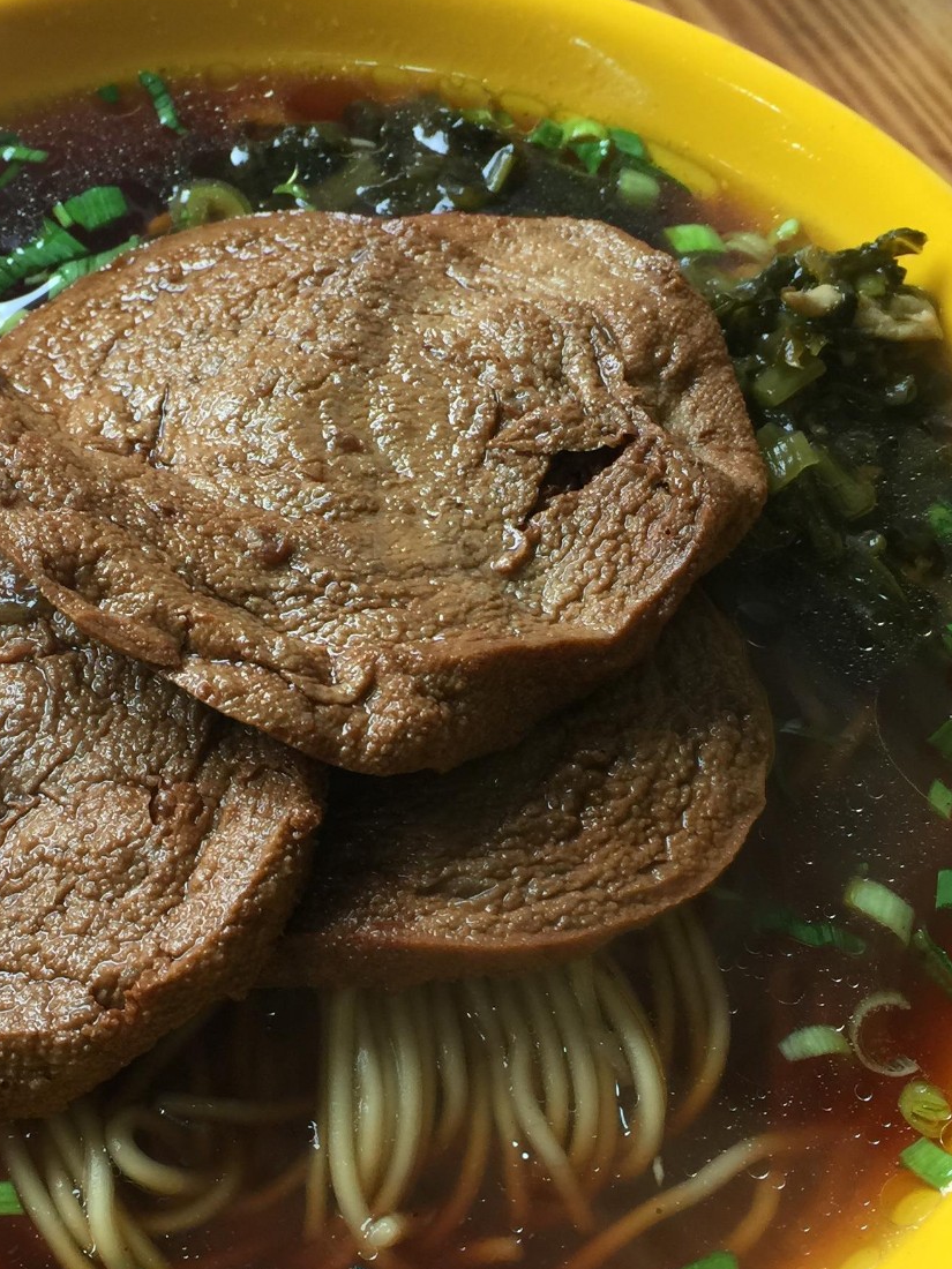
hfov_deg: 26.9
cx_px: 324
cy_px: 733
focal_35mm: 54
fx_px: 1980
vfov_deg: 35.5
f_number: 2.2
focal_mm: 4.15
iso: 32
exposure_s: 1/40
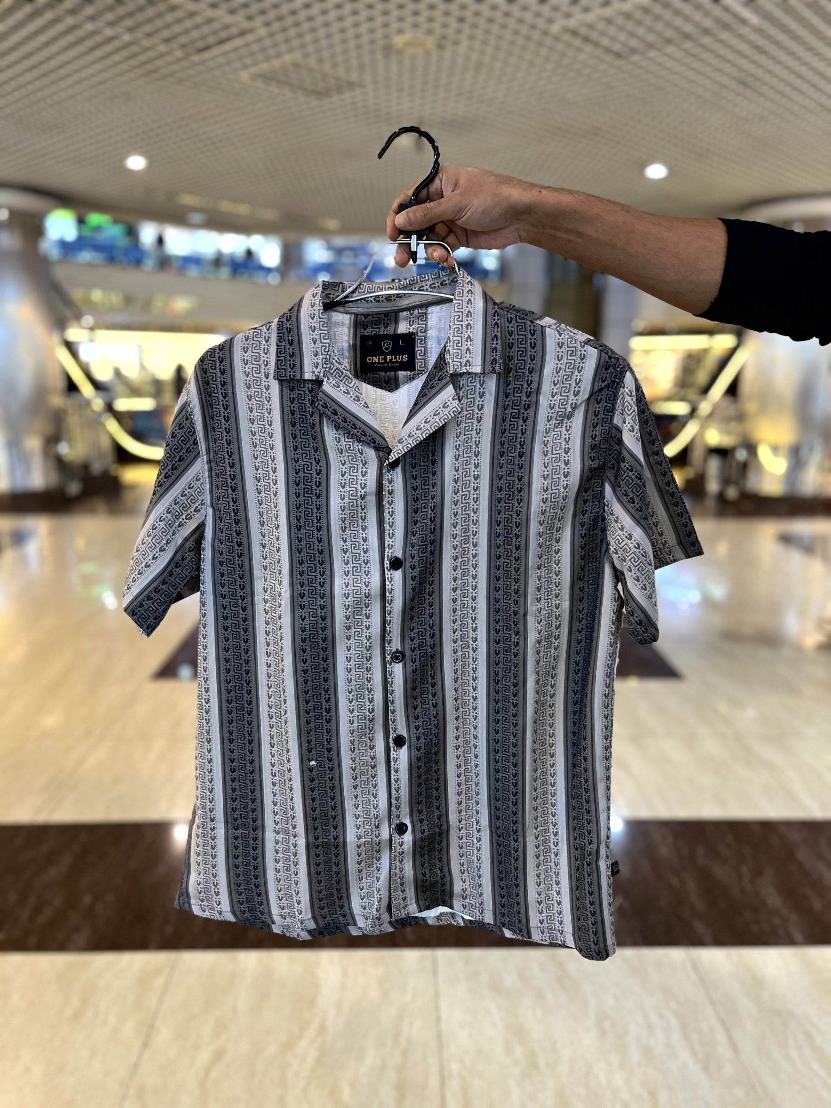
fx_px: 832
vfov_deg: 67.3
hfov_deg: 53.1
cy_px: 554
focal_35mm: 26
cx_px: 416
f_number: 1.6
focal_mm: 5.1
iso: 125
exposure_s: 1/50
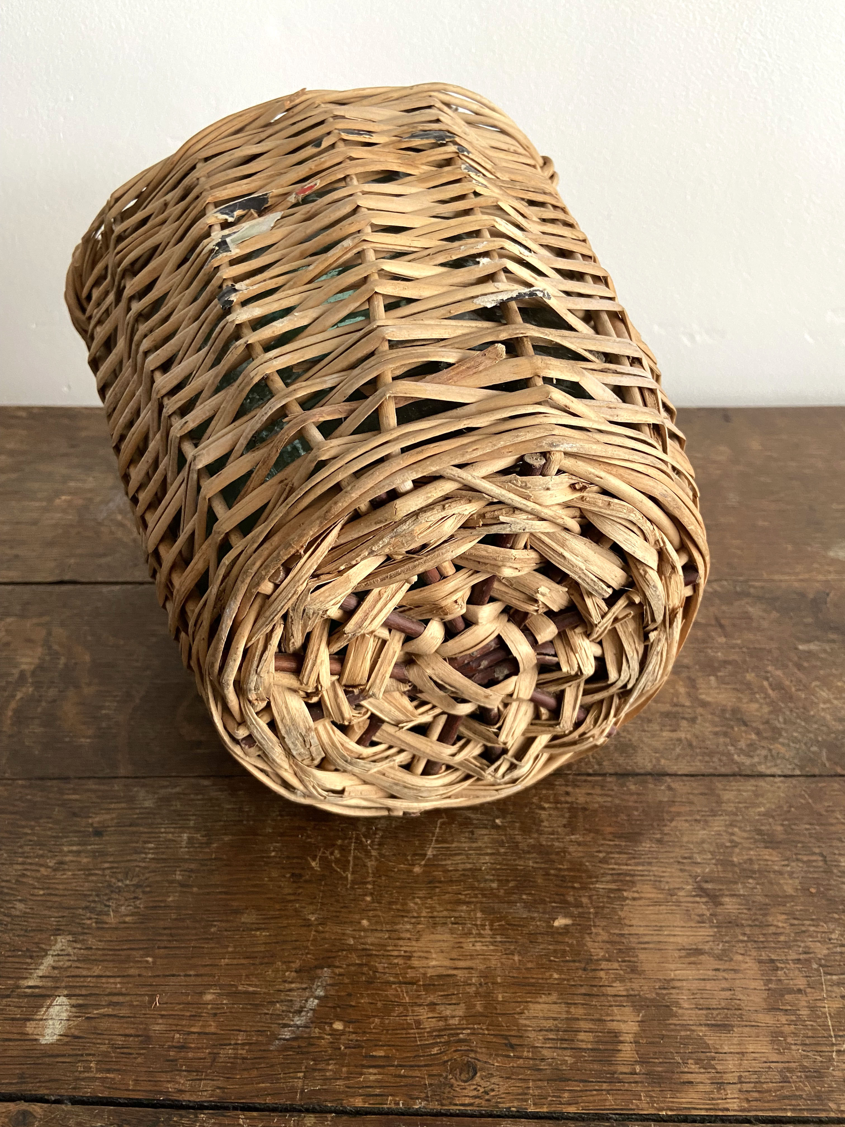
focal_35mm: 26
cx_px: 422
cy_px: 564
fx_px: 846
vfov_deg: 67.3
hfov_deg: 53.1
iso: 250
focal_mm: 4.25
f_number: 1.8
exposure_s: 1/60
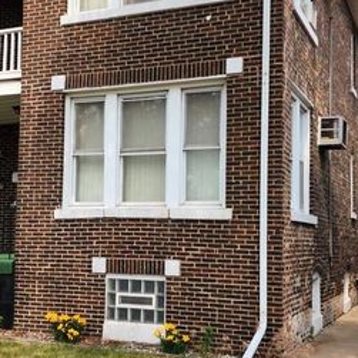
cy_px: 185
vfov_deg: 31.6
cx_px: 163
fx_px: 632
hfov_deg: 31.6
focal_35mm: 54
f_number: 1.8
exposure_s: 1/756
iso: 12
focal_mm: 6.4
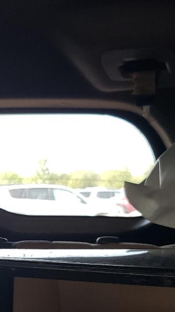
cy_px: 209
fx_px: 677
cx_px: -29
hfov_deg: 14.3
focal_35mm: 82
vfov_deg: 25.8
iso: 90
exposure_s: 1/120
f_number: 1.5
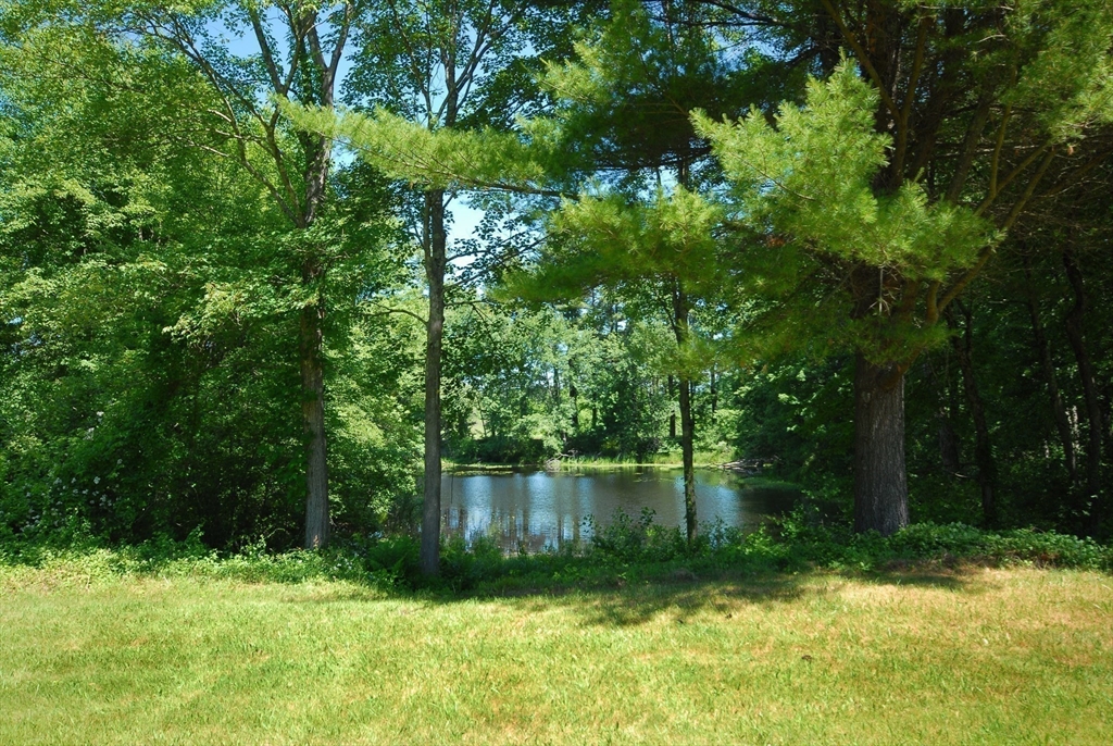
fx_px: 929
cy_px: 373
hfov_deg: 61.9
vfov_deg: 43.7
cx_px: 556
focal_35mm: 30
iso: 200
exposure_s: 1/100
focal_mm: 20
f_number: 7.1
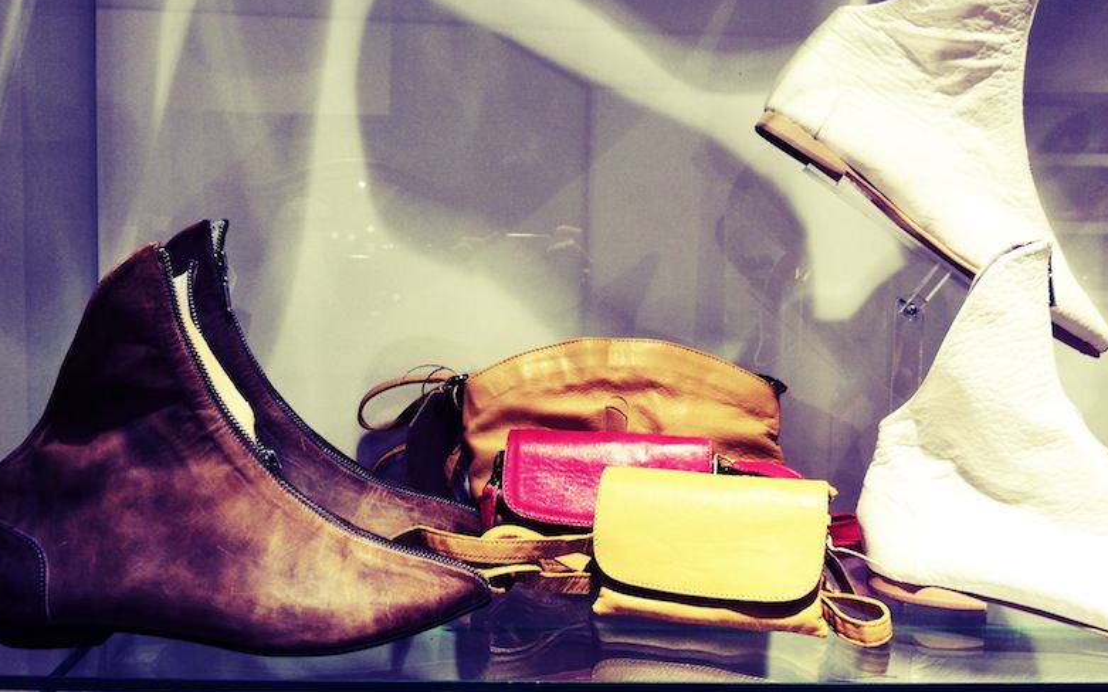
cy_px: 326
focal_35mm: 38
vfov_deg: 33.6
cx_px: 545
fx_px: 1147
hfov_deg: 51.5
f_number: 2.4
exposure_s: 1/40
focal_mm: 4.28
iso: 50
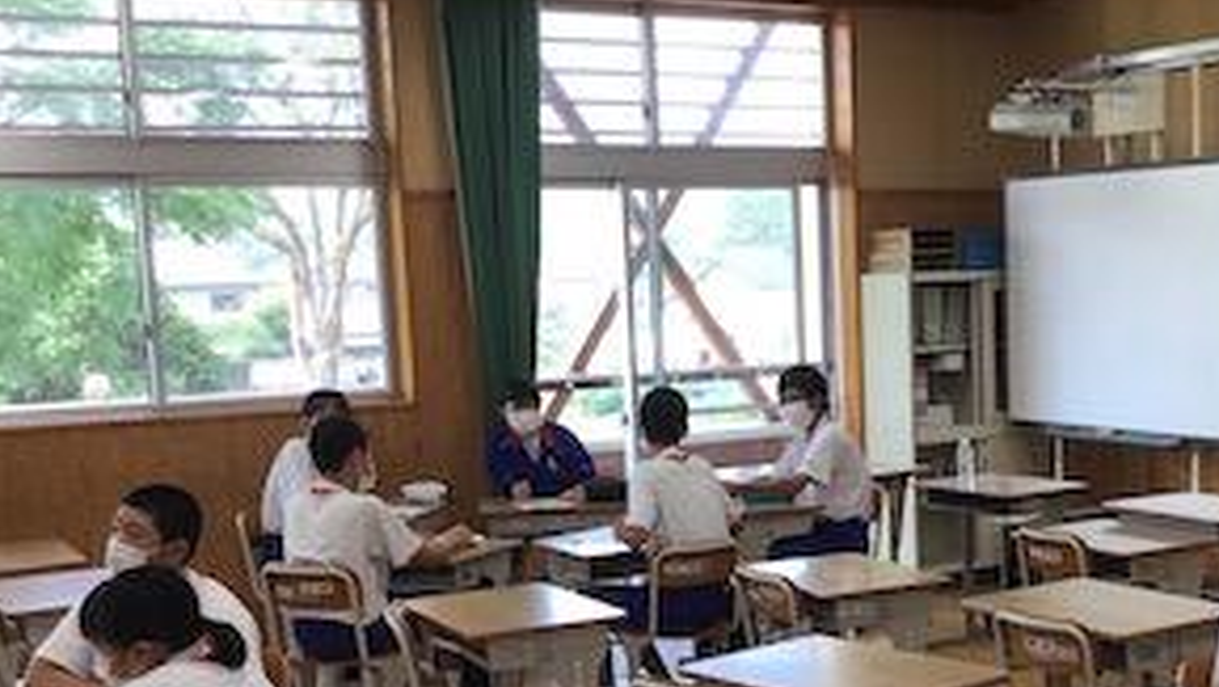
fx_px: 1811
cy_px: 510
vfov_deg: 21.3
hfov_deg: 36.6
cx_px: 860
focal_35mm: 56
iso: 32
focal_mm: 3.3
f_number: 2.4
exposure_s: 1/60
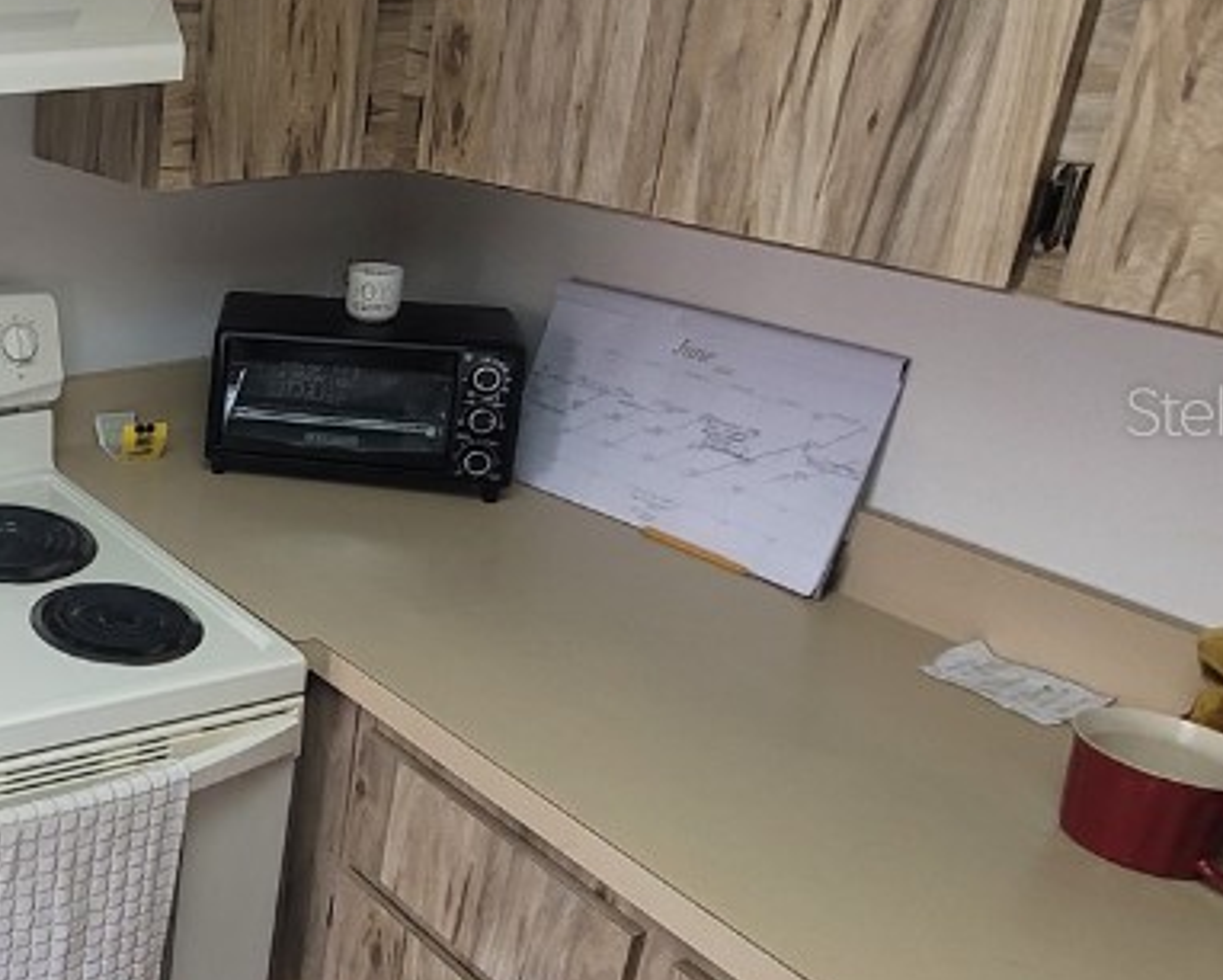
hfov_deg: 39.6
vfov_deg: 43.2
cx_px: -211
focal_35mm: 34
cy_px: 410
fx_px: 1231
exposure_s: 1/60
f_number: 2.2
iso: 125
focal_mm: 2.2
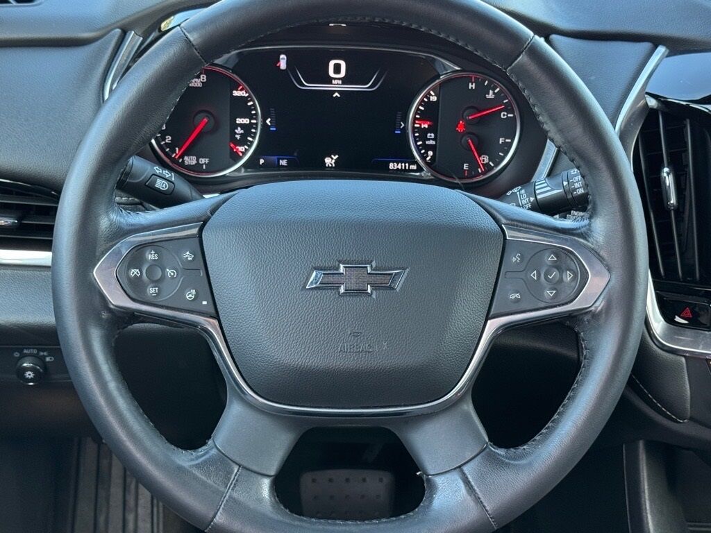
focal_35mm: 48
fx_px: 986
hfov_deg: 39.7
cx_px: 356
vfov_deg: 30.3
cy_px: 266
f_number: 1.78
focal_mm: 6.76
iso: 100
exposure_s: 1/85
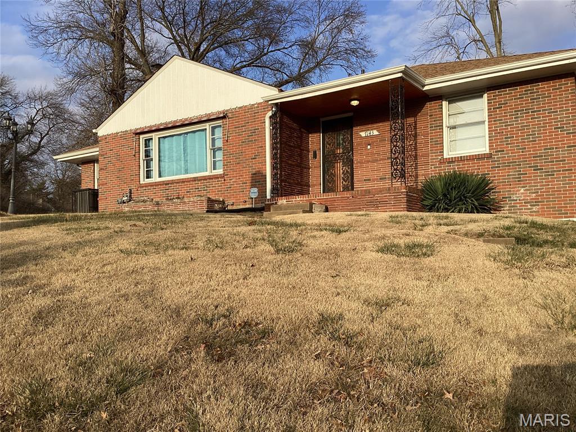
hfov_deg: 58.4
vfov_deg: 45.4
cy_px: 216
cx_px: 288
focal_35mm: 31
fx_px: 516
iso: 25
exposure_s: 1/858
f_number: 2.4
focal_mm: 3.3
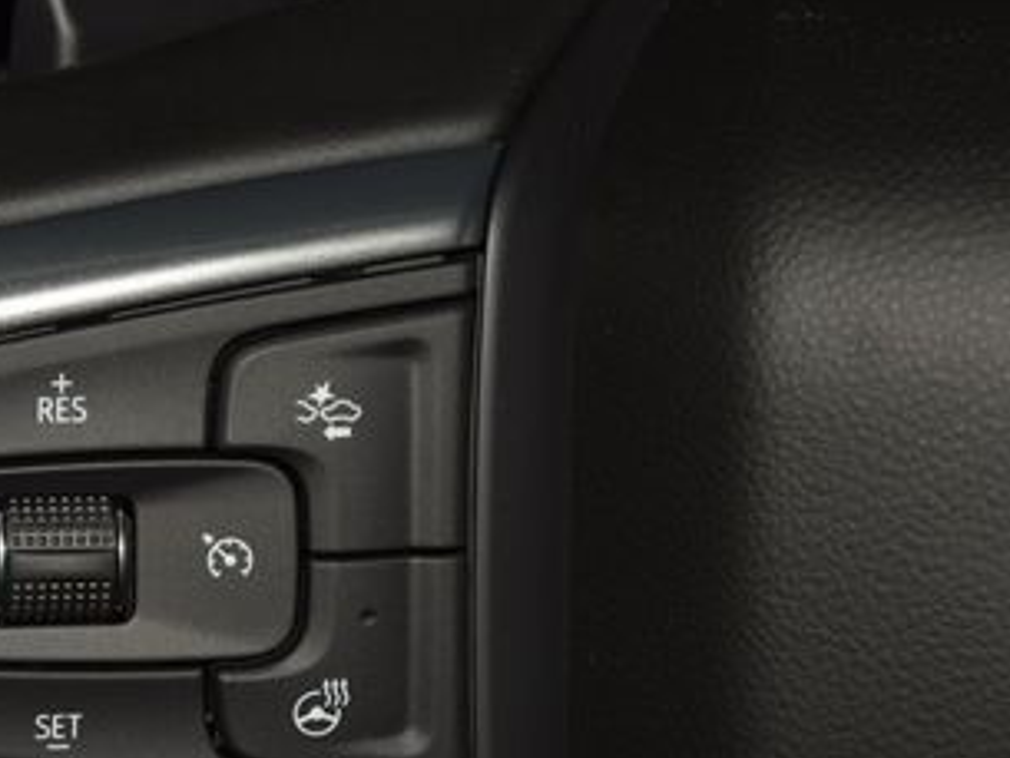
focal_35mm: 212
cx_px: 192
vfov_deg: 7.0
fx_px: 6188
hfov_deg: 9.3
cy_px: 405
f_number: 8
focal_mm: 70
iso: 100
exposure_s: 1/125
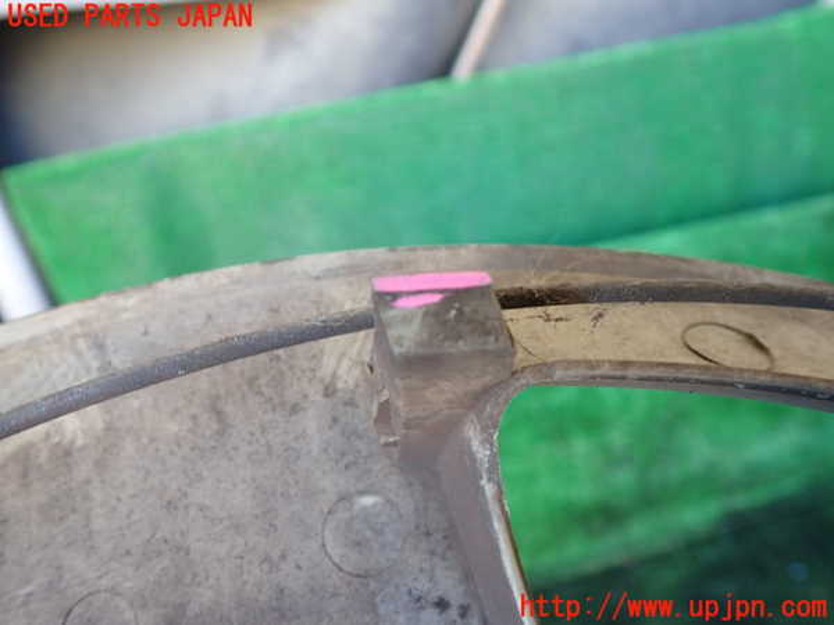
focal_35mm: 30
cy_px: 312
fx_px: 723
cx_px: 417
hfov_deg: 60.0
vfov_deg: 46.8
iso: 200
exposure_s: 1/30
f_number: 2.3
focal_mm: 5.4
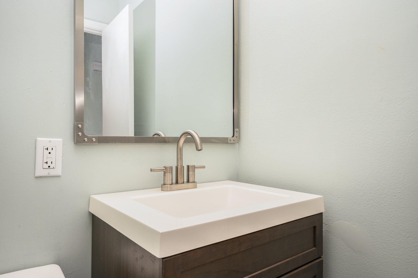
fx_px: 267
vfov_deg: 55.0
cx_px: 209
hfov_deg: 76.1
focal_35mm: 23
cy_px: 139
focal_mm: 23
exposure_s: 1/60
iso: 250
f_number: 9
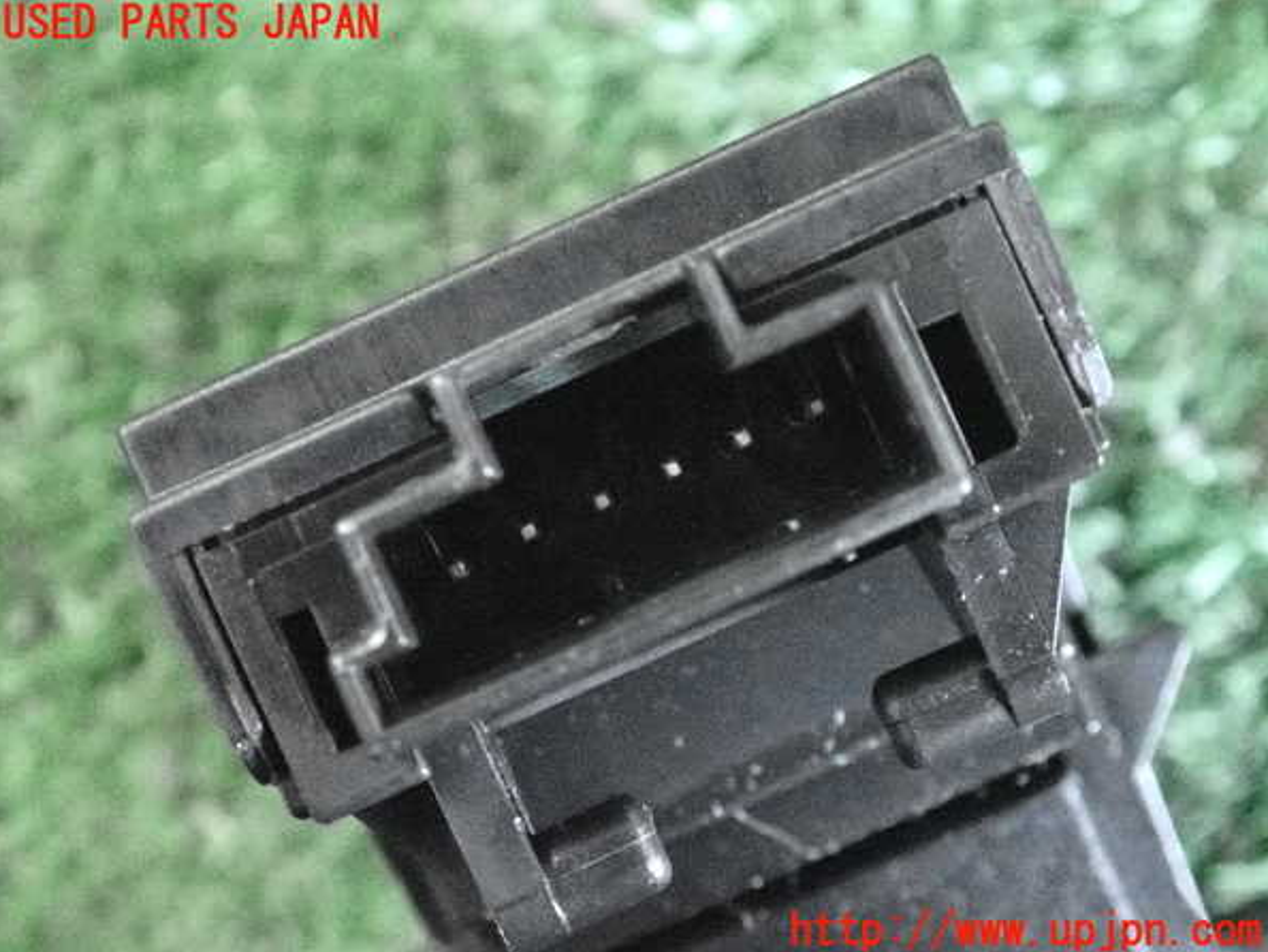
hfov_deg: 19.4
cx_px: 632
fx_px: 3701
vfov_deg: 14.7
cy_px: 478
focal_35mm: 101
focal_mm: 18
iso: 12800
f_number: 4.9
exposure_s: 1/50
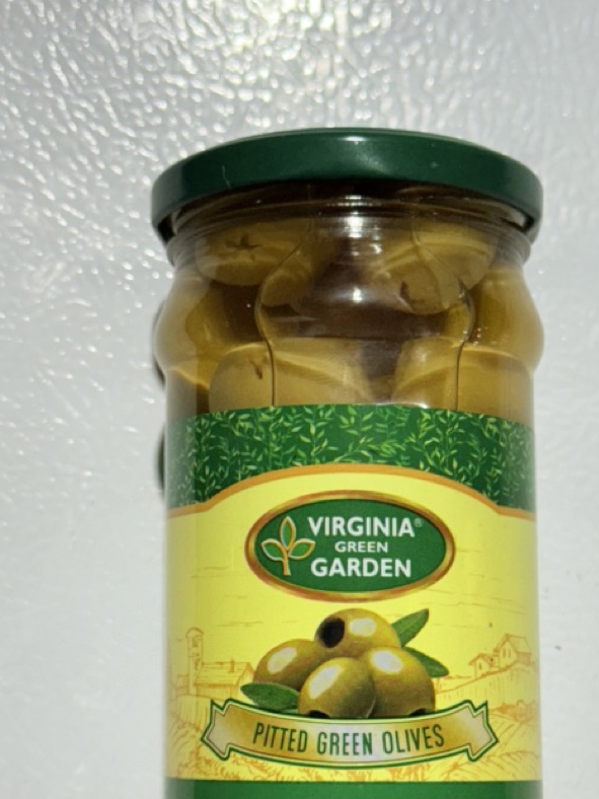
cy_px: 518
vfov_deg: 24.9
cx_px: 363
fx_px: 1800
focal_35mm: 78
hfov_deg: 18.9
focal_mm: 6.76
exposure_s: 1/100
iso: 100
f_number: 1.78
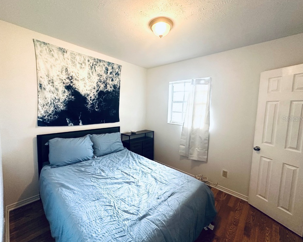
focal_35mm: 15
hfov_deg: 96.8
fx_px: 134
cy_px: 118
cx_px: 146
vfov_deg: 84.0
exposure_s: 1/60
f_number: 2.2
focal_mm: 2.22
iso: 320
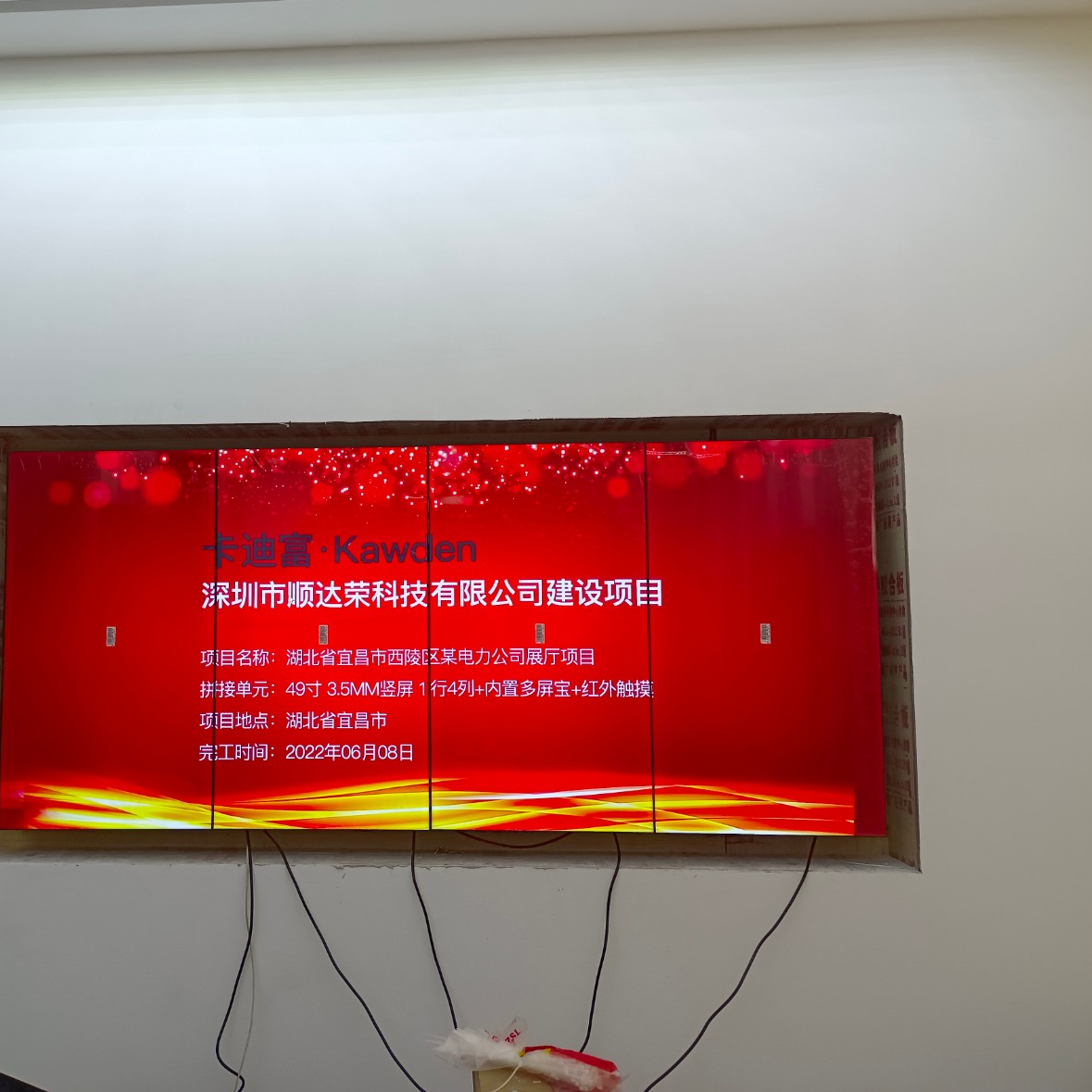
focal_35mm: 30
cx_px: 384
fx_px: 1071
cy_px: 537
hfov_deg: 53.2
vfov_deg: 54.0
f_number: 1.79
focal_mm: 4.71
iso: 535
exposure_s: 1/100
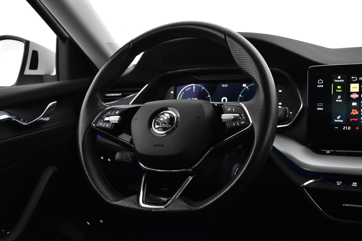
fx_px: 468
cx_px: 181
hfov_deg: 42.3
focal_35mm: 46
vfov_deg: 29.0
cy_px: 120
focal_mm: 31
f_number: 4.2
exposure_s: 1/60
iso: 3200
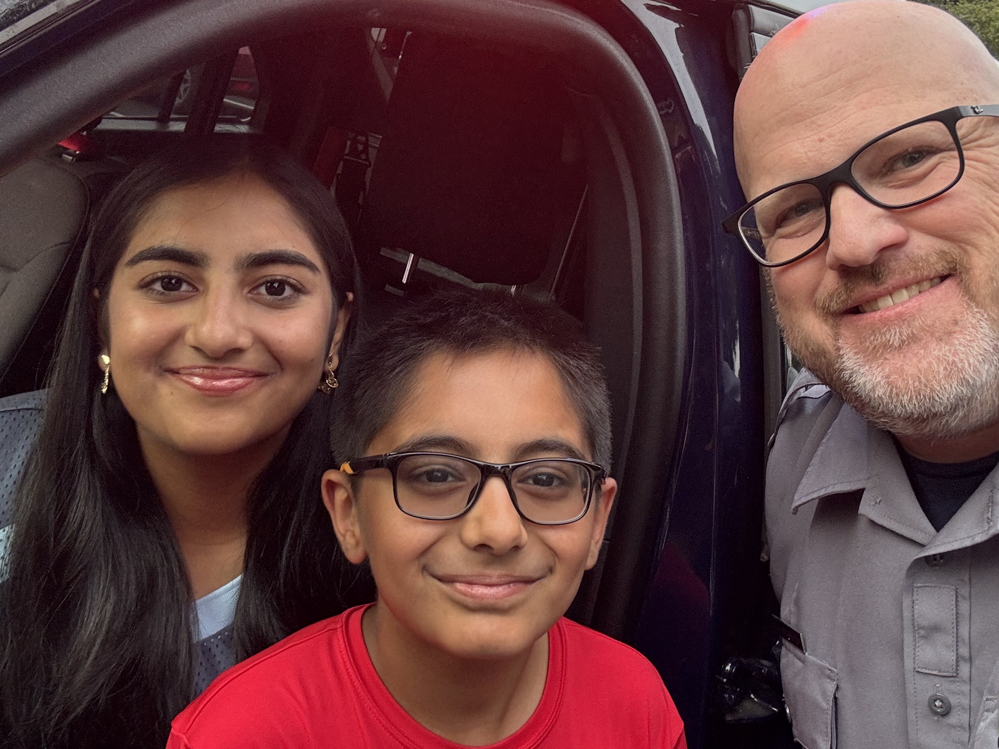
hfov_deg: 51.3
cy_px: 296
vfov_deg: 39.5
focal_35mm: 36
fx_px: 1039
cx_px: 515
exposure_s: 1/92
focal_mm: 2.69
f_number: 1.9
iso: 80
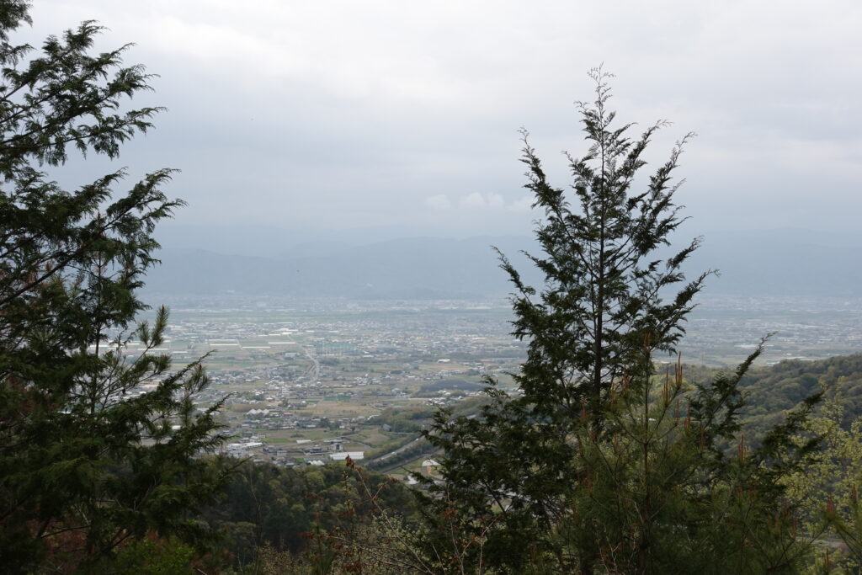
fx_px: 1125
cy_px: 288
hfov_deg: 41.9
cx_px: 431
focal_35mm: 47
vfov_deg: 28.7
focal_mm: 17.27
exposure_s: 1/640
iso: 125
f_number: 5.6
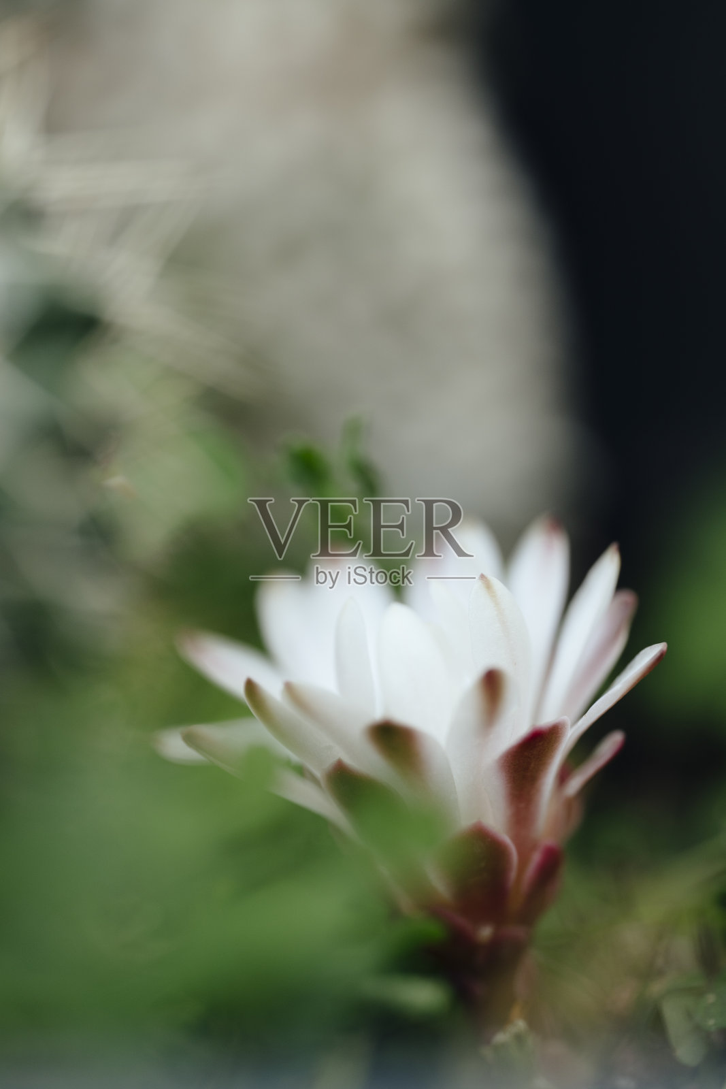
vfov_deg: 13.0
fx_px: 4763
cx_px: 363
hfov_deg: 8.7
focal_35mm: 158
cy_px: 544
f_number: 2.8
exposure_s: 1/160
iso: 100
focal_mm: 105
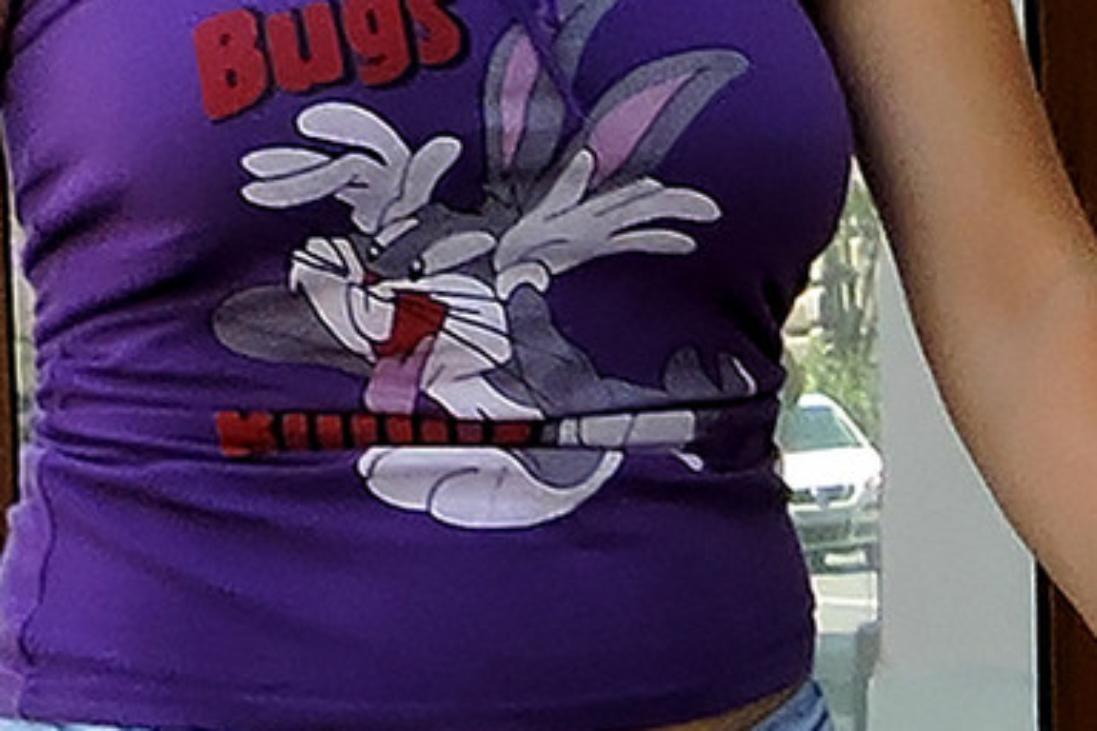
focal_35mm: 52
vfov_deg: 25.2
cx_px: 390
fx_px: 1584
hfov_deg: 37.9
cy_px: 662
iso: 110
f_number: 3
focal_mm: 4.3
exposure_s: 1/250
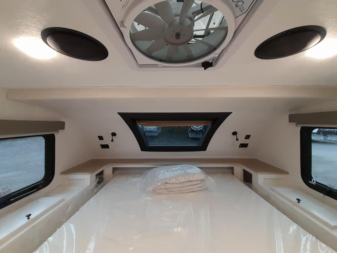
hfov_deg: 106.2
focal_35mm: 13
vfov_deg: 89.9
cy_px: 126
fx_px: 127
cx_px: 168
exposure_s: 1/50
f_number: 2.2
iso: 200
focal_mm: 1.13
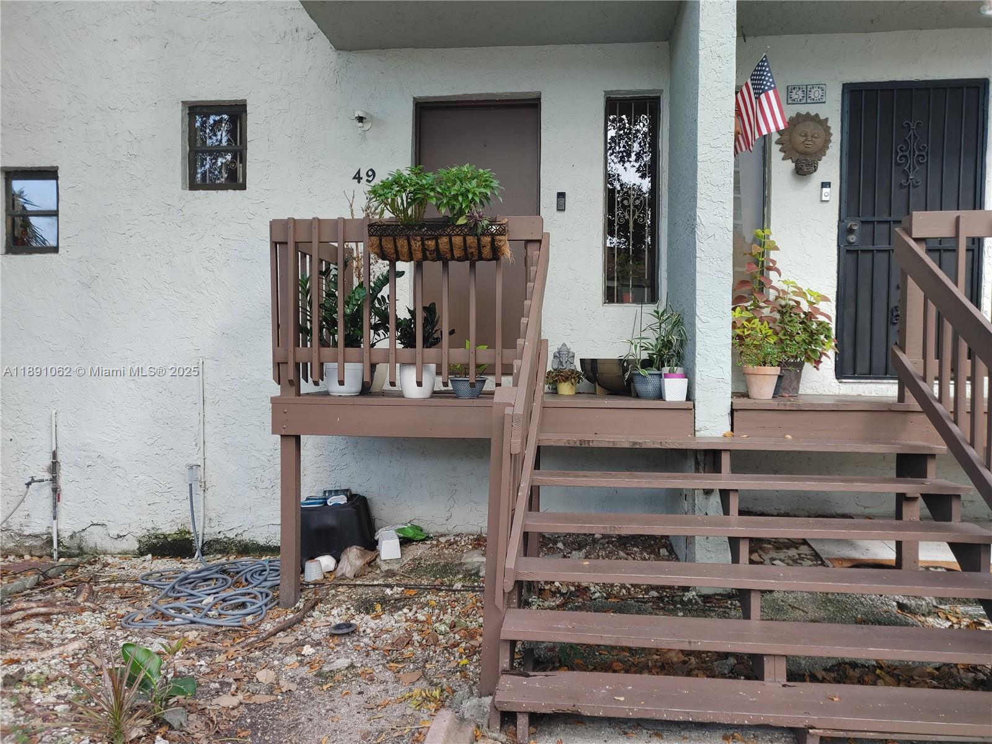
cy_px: 372
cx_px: 496
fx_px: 745
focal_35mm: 26
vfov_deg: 53.1
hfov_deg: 67.3
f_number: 1.8
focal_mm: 5.58
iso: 50
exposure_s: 1/120
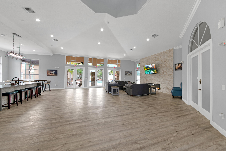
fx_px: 75
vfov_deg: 90.0
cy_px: 76
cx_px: 113
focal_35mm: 12
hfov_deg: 112.6
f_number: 14
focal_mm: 12
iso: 400
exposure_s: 1/40
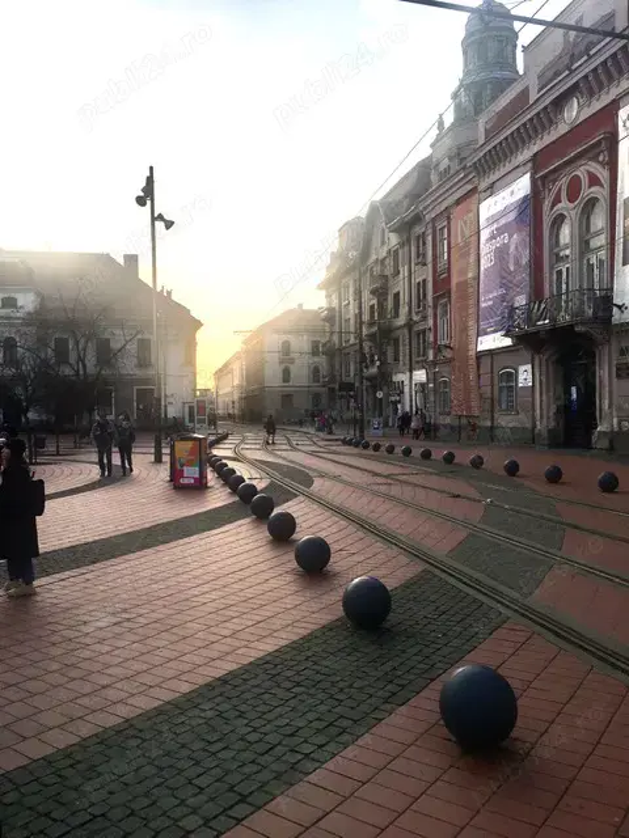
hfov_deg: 48.2
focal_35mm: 29
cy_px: 419
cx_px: 314
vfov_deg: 61.7
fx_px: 703
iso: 25
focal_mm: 4.15
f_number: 2.2
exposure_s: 1/527
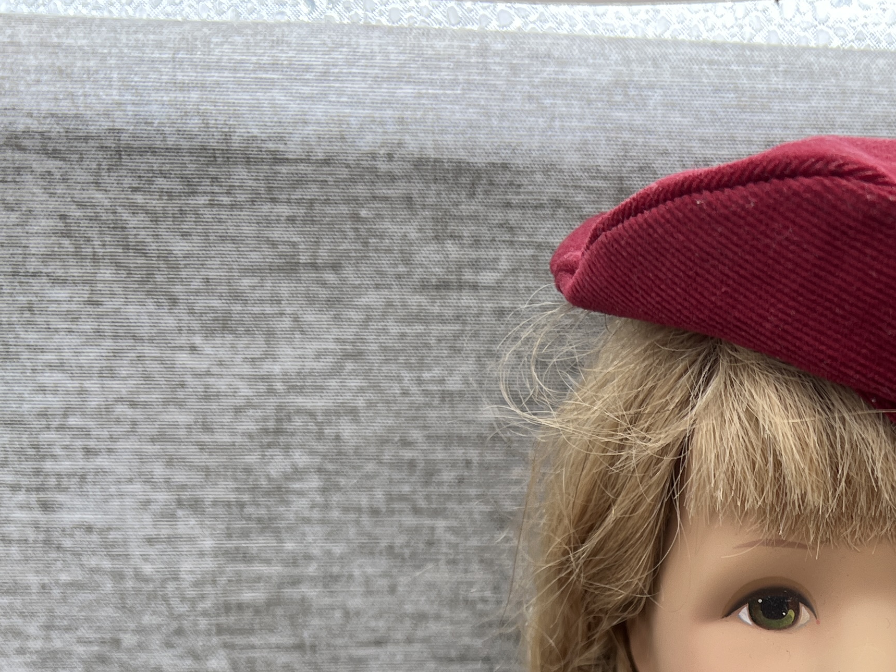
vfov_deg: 22.5
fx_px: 1579
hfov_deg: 30.2
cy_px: 760
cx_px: 824
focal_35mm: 61
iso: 50
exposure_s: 1/169
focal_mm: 5.7
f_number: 1.5
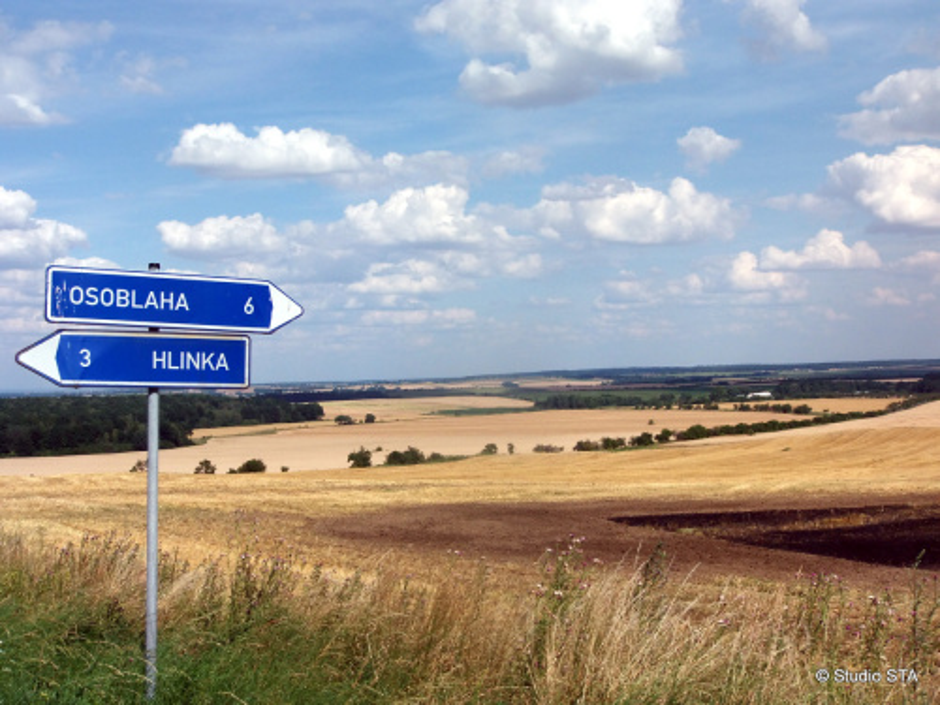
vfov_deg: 29.7
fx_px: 1331
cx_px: 470
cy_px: 352
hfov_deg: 38.9
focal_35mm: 49
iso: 100
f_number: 8.9
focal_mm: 8.7
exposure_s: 1/320
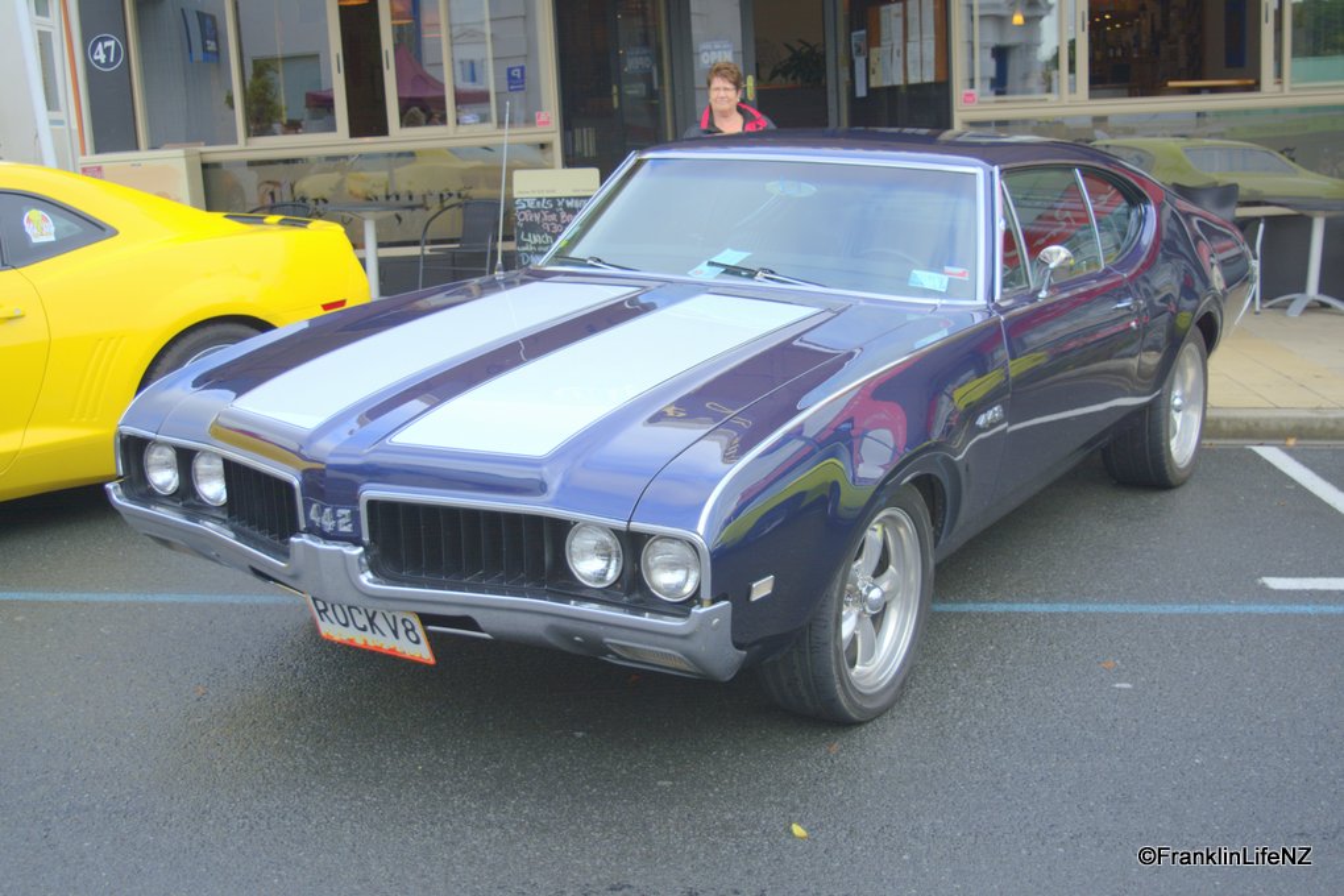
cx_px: 672
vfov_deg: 34.2
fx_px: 1456
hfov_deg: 49.6
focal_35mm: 39
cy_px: 448
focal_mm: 26
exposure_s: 1/320
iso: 100
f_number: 4
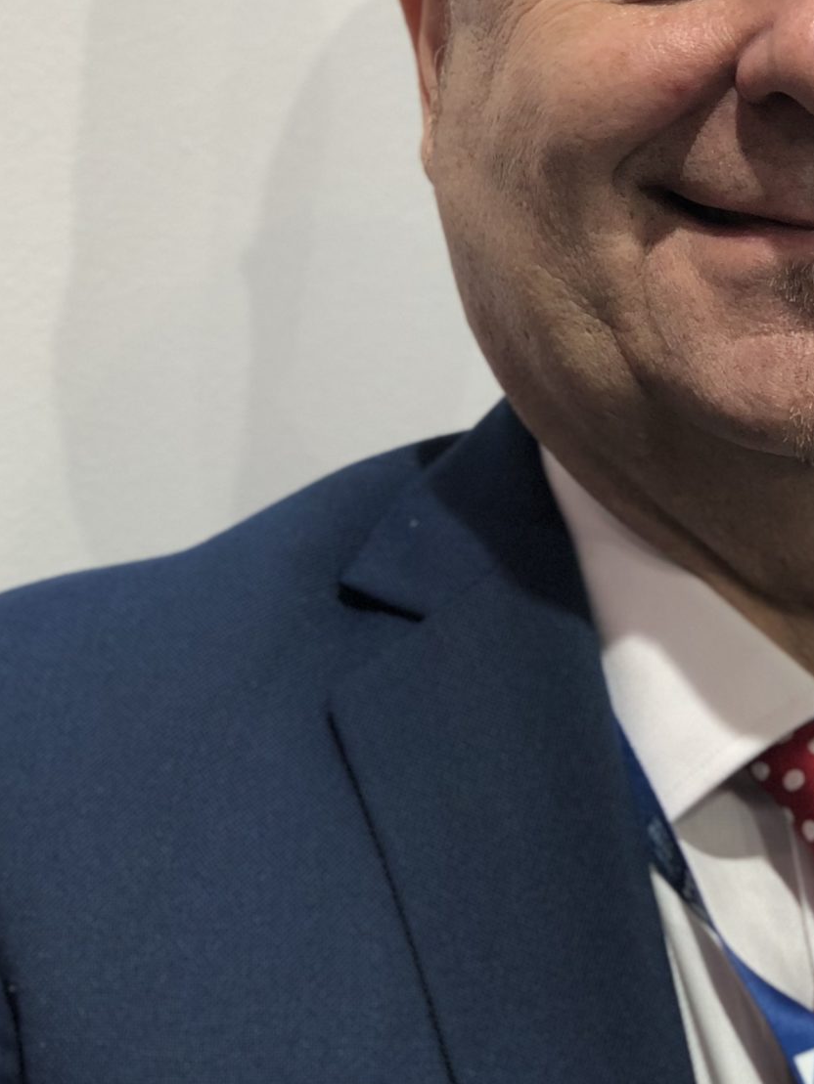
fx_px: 3762
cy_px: 451
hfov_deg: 12.2
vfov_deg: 16.4
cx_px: 829
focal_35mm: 120
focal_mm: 6
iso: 40
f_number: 2.4
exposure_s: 1/50
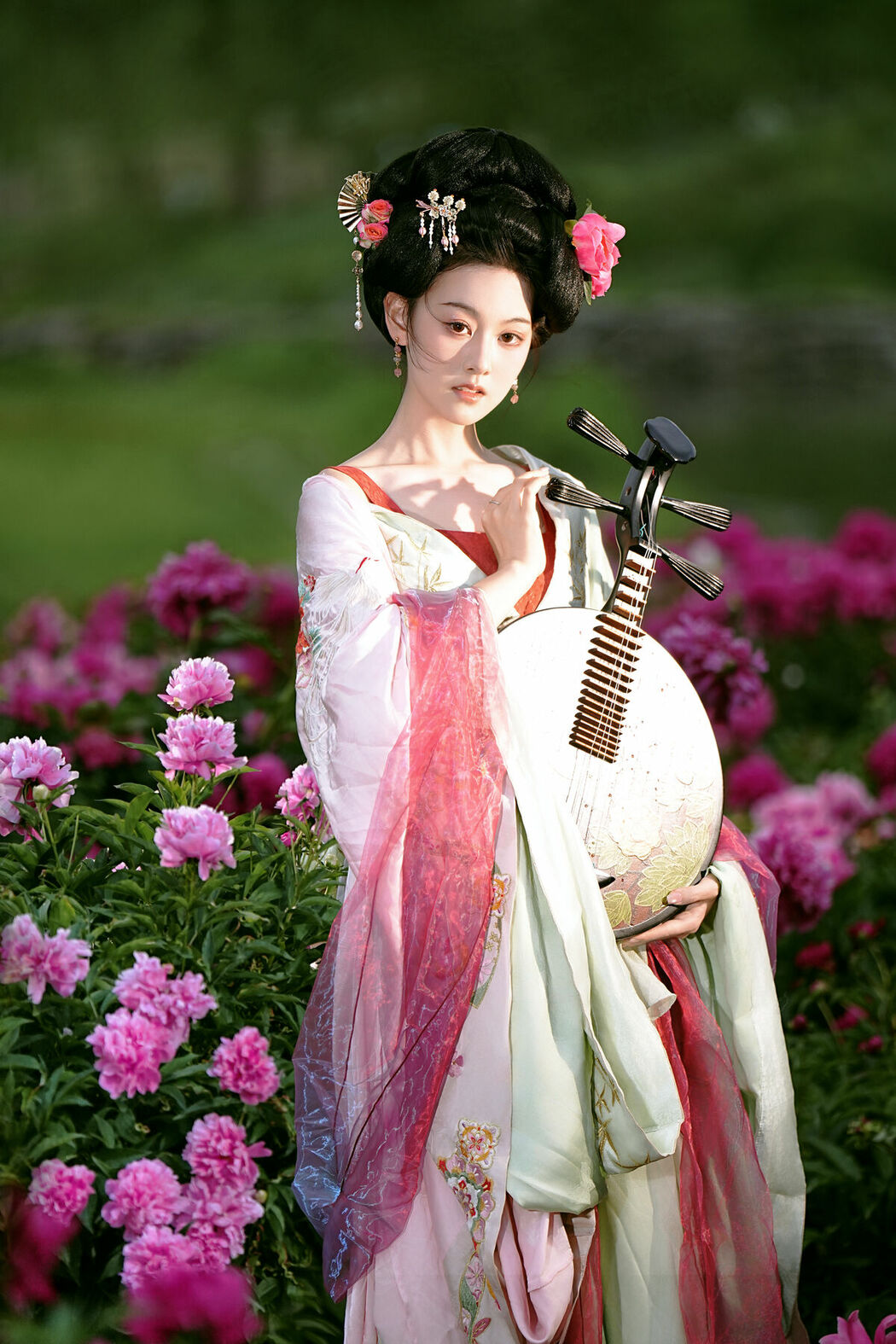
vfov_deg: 11.7
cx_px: 448
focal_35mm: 175
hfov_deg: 7.8
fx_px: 6533
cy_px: 672
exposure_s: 1/160
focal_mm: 175
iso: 320
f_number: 2.8
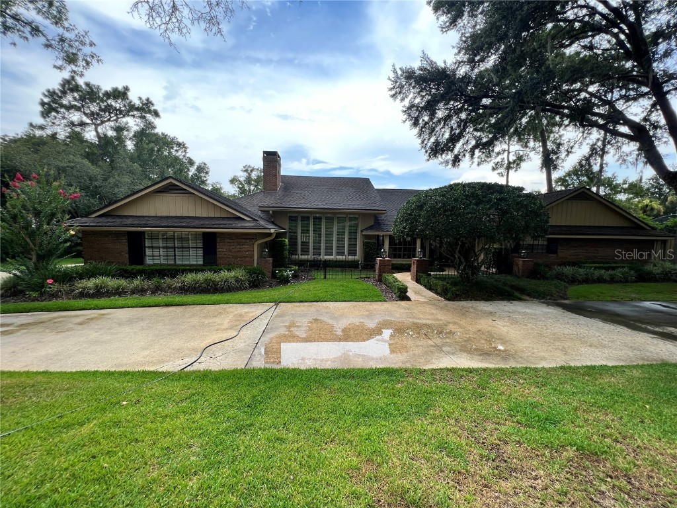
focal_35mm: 13
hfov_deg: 106.2
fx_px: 254
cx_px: 338
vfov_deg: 89.9
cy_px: 254
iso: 32
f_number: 1.8
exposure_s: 1/399
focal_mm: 1.57
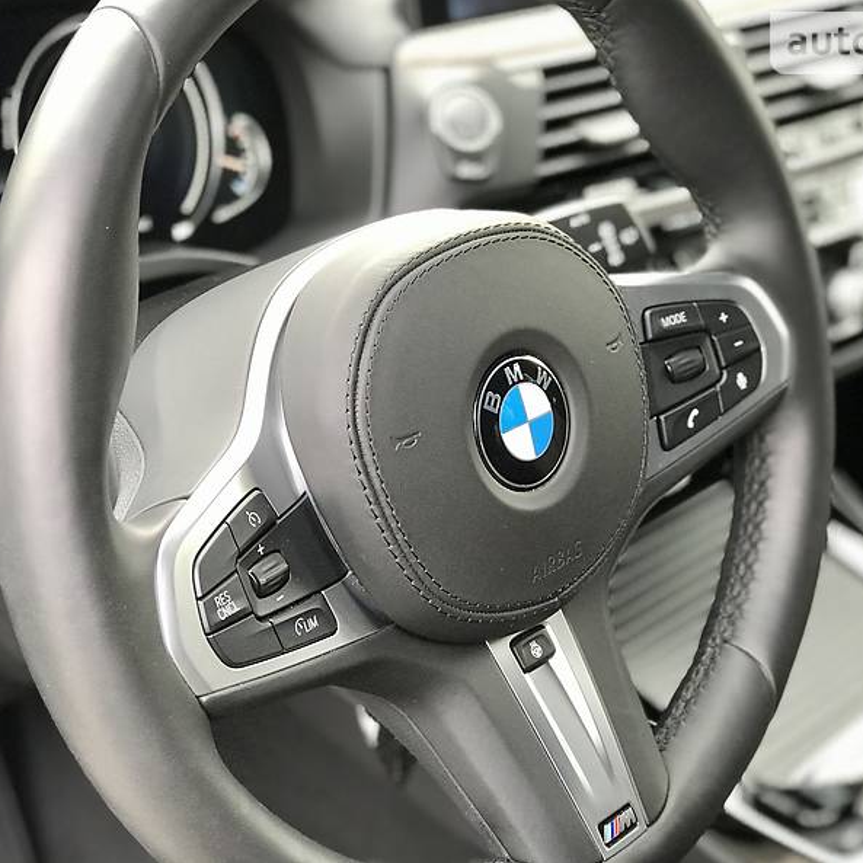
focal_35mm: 68
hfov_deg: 25.4
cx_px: 419
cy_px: 431
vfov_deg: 25.4
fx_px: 1918
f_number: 2.8
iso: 125
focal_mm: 6.6
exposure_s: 1/50
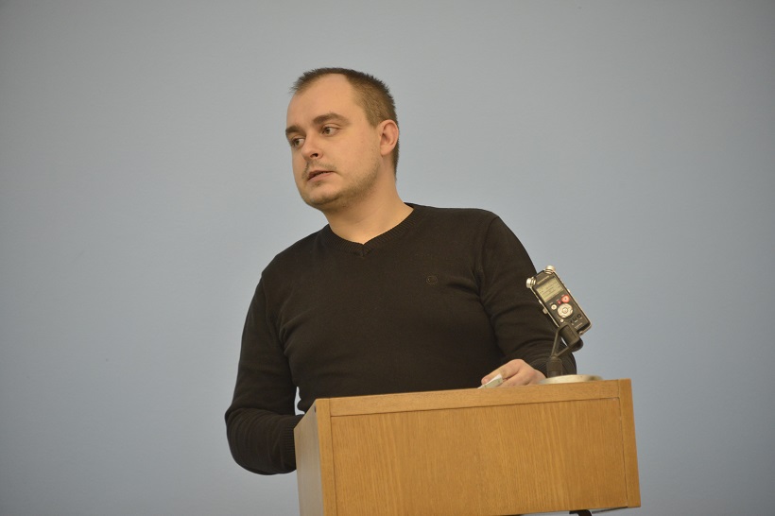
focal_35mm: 300
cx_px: 388
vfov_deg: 4.6
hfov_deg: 6.9
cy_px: 258
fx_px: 6455
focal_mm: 300
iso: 2500
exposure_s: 1/125
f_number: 5.6
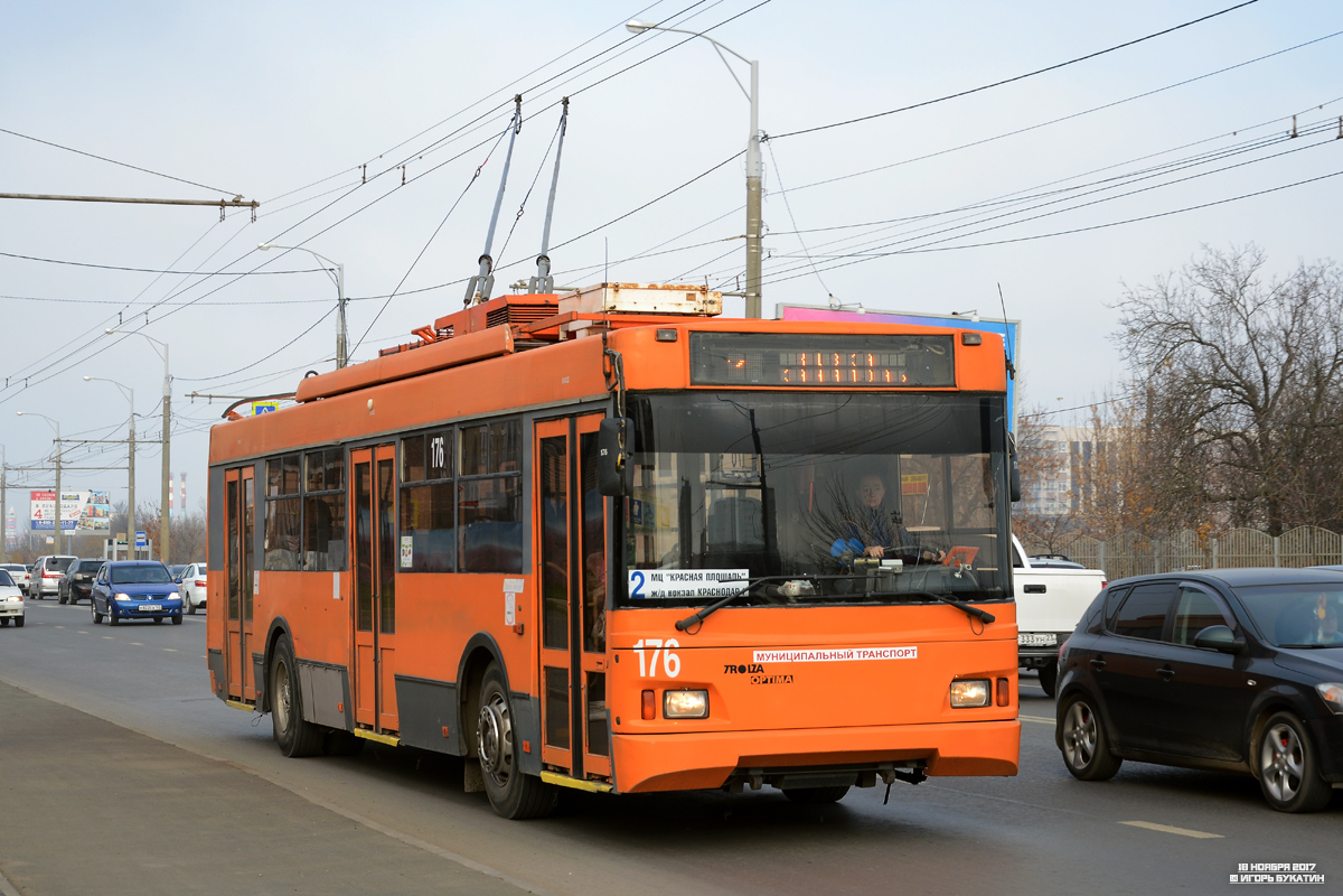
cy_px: 448
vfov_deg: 18.9
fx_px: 2686
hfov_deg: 28.1
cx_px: 672
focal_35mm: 72
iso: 200
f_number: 5.6
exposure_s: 1/320
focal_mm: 48
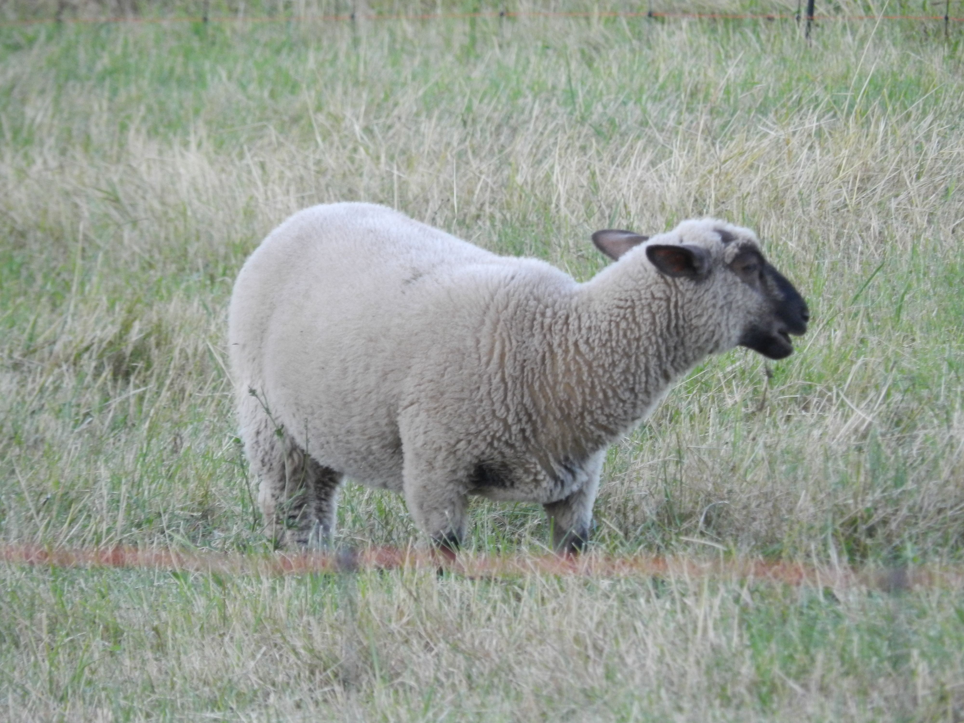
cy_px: 362
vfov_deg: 2.2
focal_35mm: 669
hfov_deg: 3.0
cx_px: 482
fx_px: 18631
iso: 400
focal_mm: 118.9
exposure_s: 1/80
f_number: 5.7
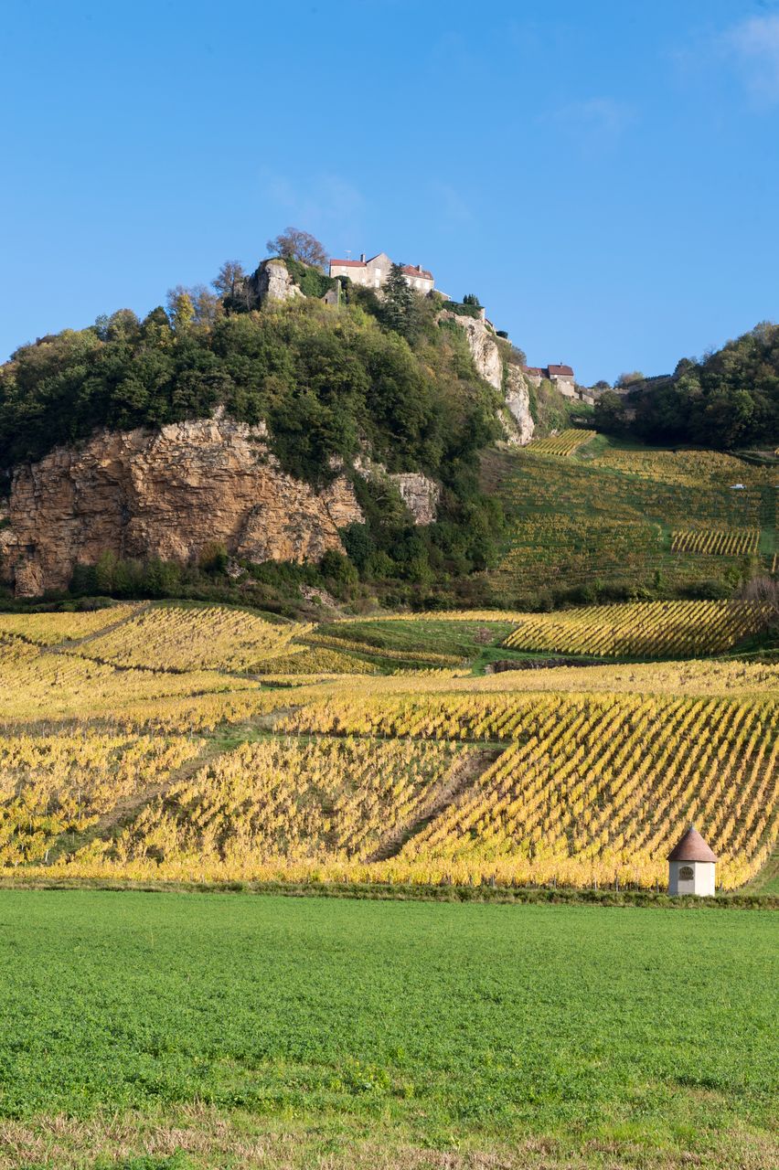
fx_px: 1949
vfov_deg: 33.4
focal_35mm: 60
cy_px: 585
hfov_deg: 22.6
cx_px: 390
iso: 100
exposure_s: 1/90
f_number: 11
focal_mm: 60
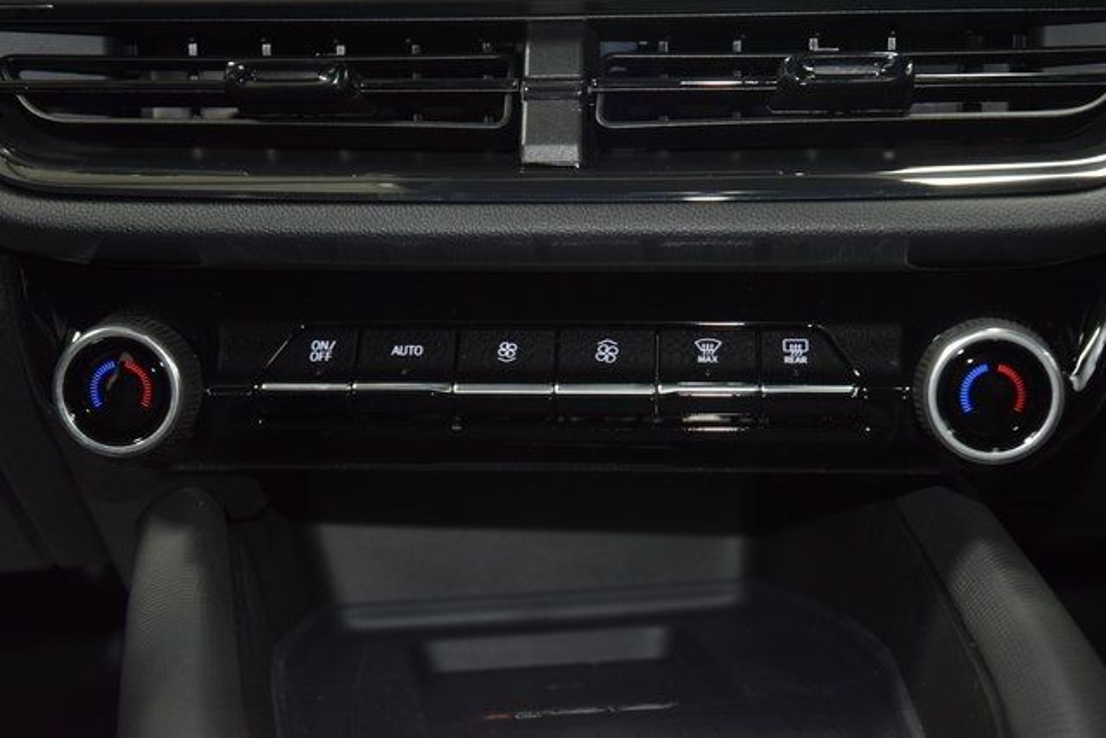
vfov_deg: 19.7
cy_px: 369
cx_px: 553
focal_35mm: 69
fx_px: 2120
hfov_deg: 29.2
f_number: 4.5
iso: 1400
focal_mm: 46
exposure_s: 1/30
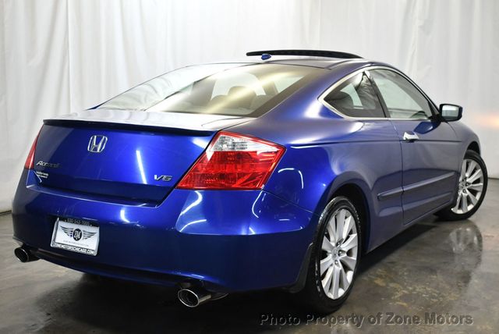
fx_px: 666
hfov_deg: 41.1
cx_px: 250
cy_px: 167
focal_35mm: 48
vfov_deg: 28.1
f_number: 4
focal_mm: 24
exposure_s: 1/125
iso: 1400
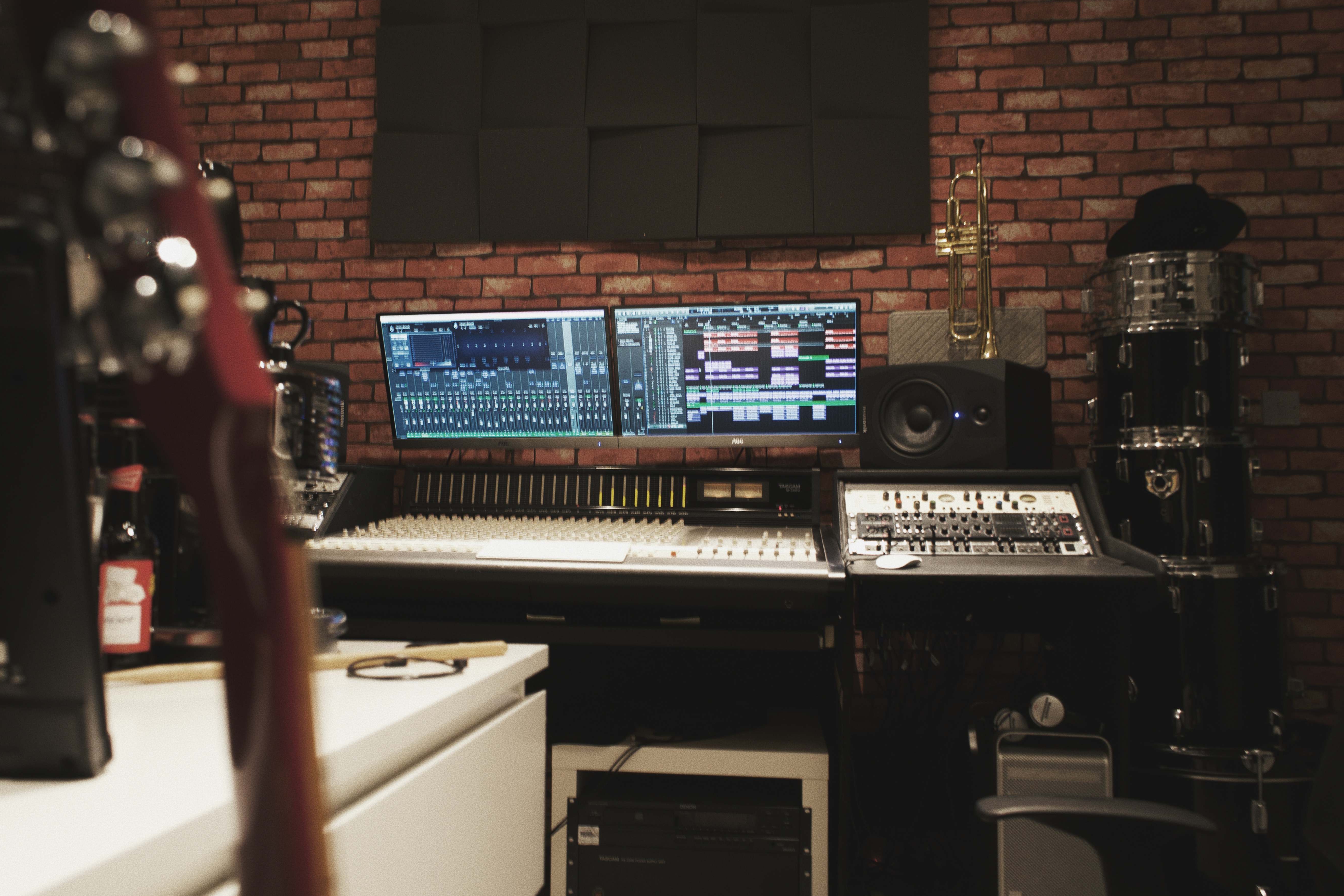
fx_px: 1232
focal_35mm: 33
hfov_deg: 57.1
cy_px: 414
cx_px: 600
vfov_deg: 39.9
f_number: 5
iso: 200
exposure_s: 1/3
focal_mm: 29
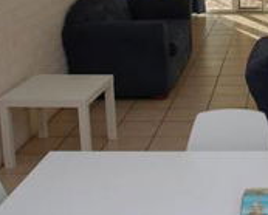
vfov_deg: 19.1
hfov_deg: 23.1
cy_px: -10
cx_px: 287
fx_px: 620
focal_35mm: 78
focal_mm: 20
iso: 100
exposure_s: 1/100
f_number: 5
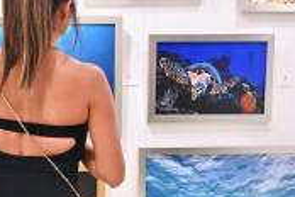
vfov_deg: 19.3
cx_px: 17
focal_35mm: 70
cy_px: 120
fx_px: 577
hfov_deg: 27.4
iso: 1600
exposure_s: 1/160
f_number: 4.5
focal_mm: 24.5
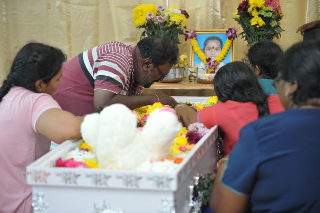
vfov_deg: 19.4
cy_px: 106
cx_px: 160
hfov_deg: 28.9
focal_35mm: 70
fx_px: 622
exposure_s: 1/80
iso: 800
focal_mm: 70
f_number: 3.2
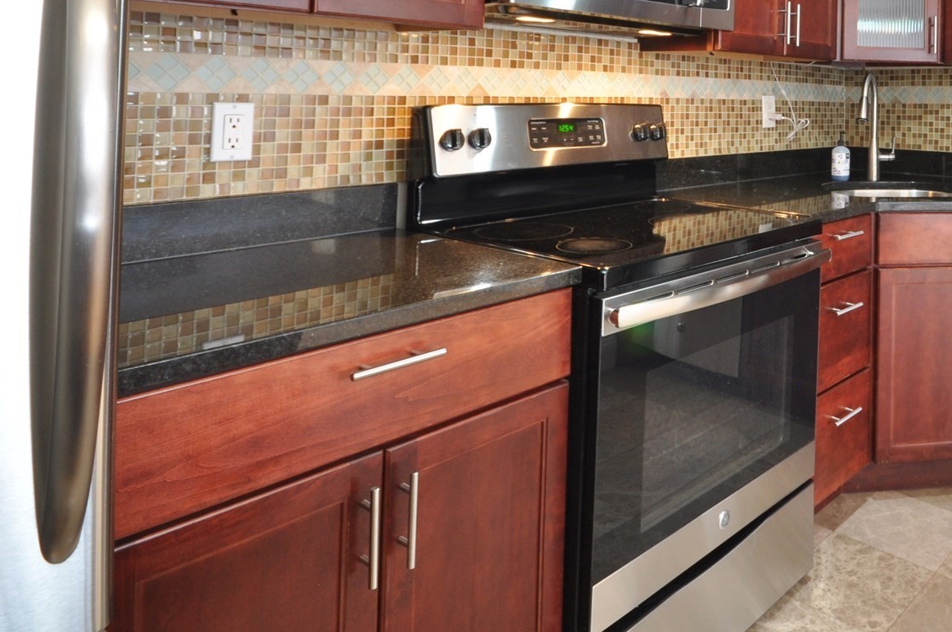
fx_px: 790
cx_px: 786
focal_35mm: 30
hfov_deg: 56.7
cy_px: 62
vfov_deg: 40.3
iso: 400
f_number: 9
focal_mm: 11
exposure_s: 1/2
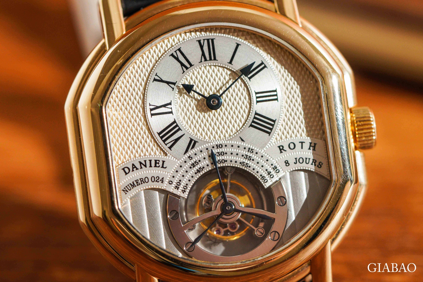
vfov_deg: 10.2
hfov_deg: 15.2
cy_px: 141
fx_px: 1586
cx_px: 212
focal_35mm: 135
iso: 800
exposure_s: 1/80
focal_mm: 90
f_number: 4
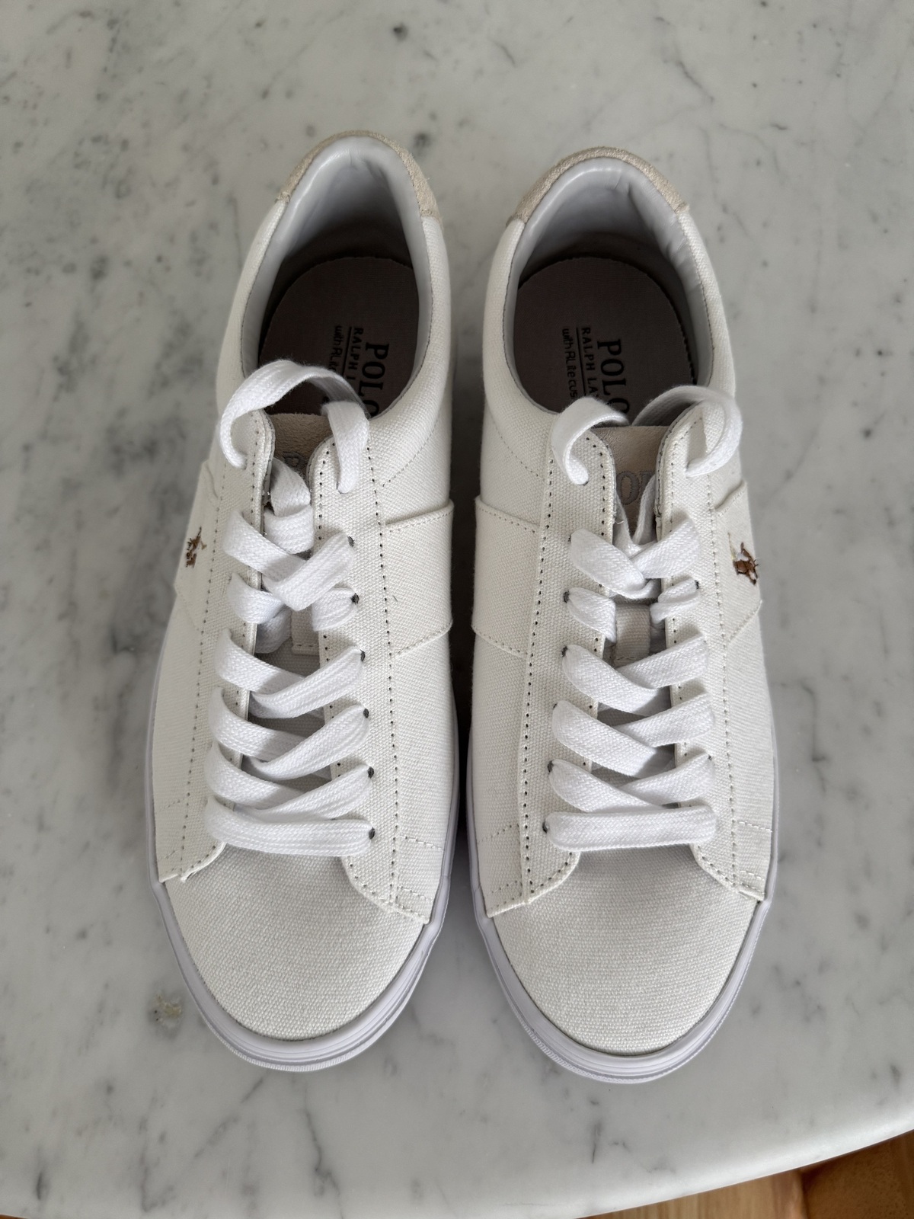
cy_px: 610
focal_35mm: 24
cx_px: 457
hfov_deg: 56.8
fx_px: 845
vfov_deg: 71.6
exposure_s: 1/93
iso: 200
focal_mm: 6.76
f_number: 1.78
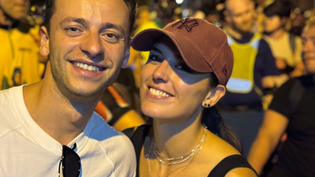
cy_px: 96
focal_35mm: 73
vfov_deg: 16.5
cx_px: 137
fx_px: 610
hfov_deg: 28.9
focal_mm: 6.76
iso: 800
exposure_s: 1/20
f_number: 1.78
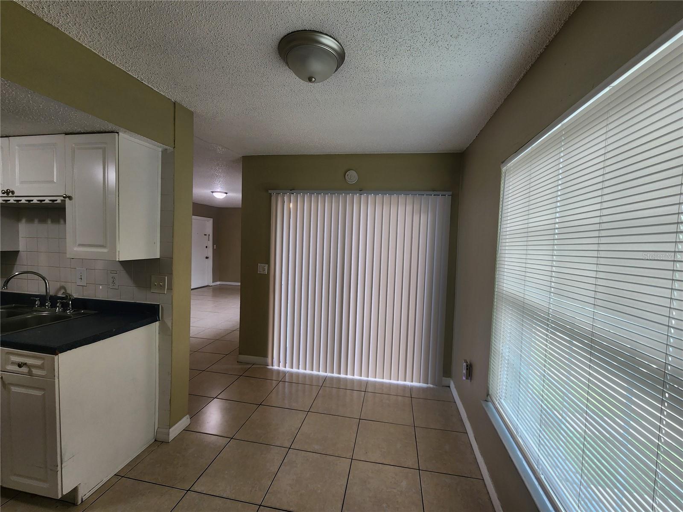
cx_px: 342
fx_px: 256
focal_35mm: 13
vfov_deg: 89.9
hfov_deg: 106.2
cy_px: 256
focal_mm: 2.2
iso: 80
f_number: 2.2
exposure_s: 1/60
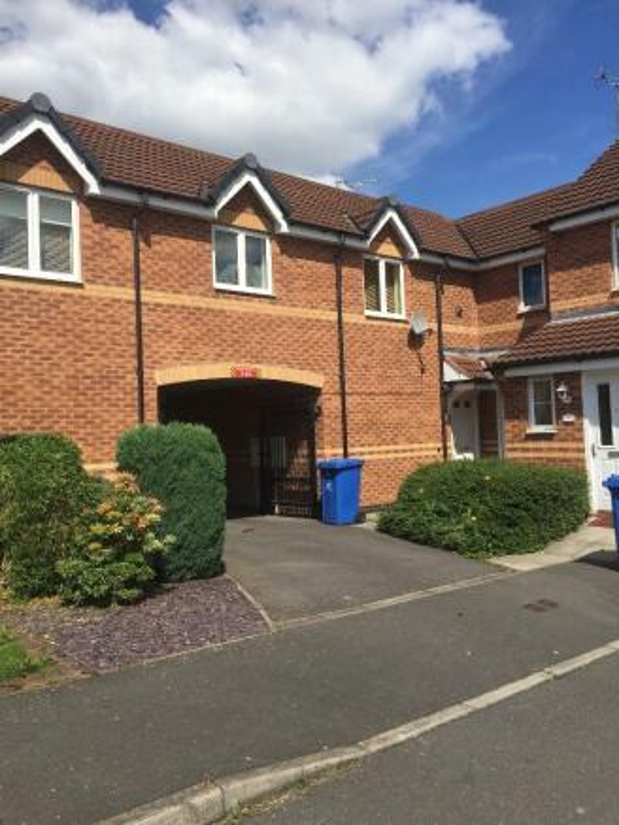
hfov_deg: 48.2
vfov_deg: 61.6
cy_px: 412
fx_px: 691
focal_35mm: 29
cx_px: 310
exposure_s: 1/3300
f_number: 2.2
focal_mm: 4.15
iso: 32
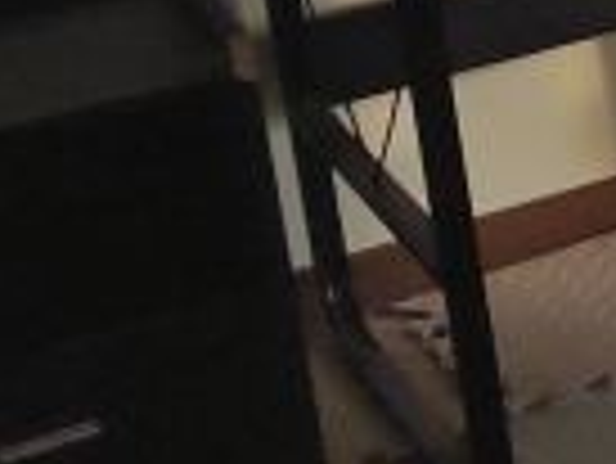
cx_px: 1790
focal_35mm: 134
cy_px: -261
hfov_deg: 10.7
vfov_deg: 10.6
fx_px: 2387
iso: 659
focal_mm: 5.52
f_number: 1.9
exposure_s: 1/100
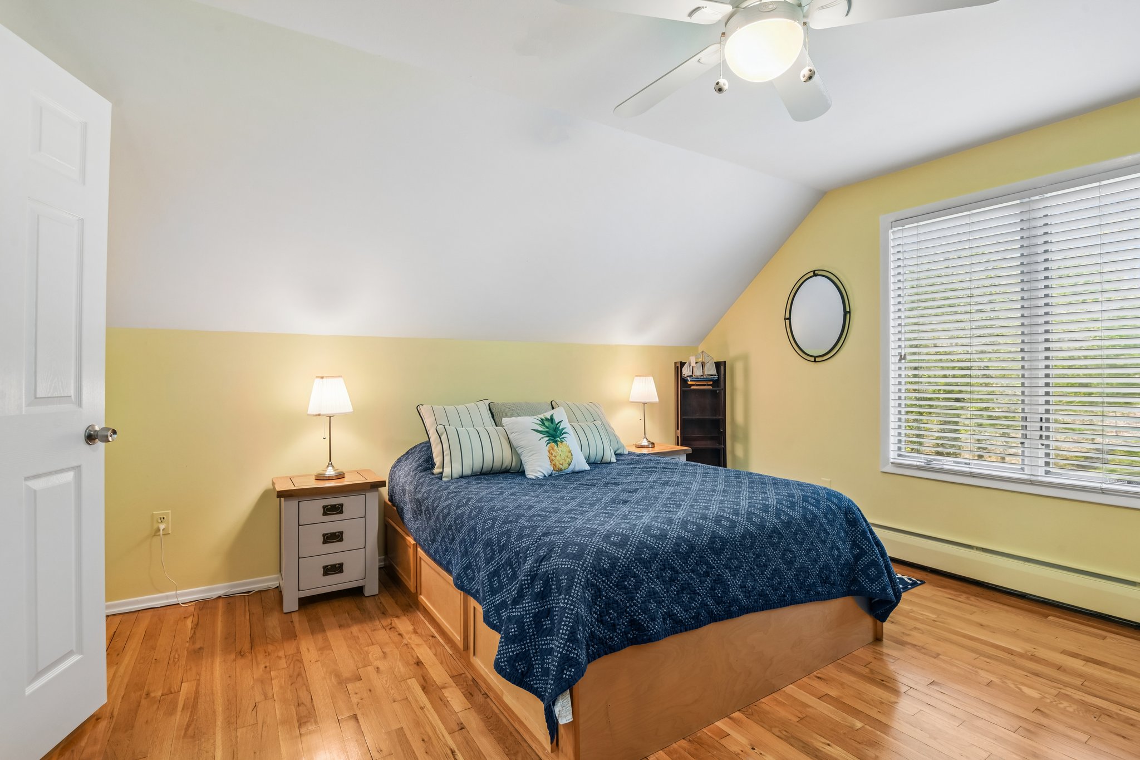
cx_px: 570
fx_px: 507
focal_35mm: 16
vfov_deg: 73.7
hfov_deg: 96.7
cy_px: 380
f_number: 8
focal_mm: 16
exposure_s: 1/4
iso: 250
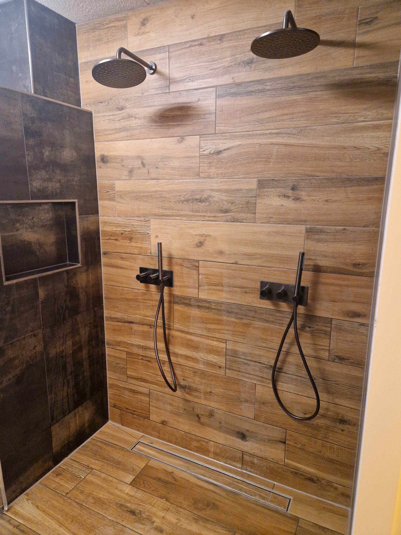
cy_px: 268
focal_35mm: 23
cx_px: 200
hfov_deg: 58.9
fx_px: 355
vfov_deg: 73.9
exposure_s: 1/100
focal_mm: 5.4
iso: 125
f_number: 1.8
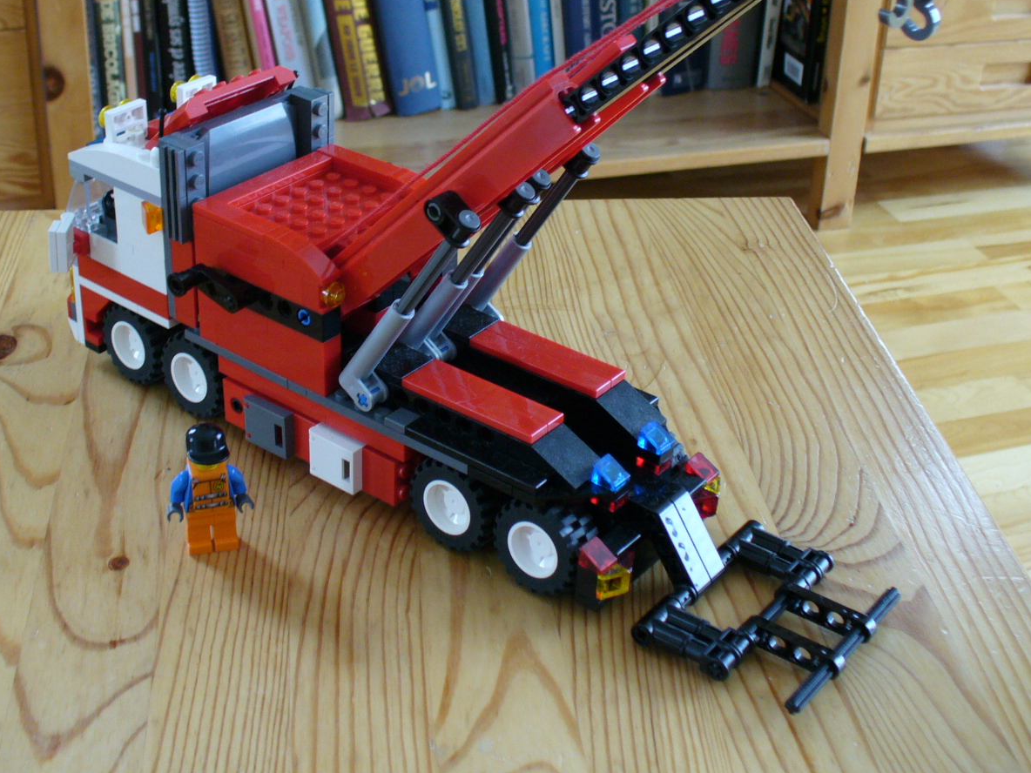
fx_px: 1489
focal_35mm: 50
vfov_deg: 29.0
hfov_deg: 38.2
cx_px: 484
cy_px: 293
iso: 160
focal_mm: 6.1
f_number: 2.8
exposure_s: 1/30
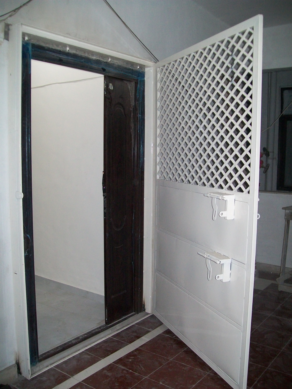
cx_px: 146
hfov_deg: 41.8
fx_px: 382
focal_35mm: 34
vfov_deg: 54.0
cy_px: 194
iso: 160
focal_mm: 6.1
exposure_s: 1/60
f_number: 2.7
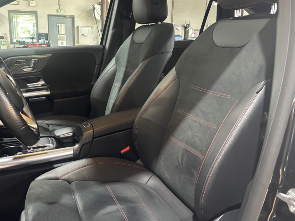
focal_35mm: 33
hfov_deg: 55.0
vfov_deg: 43.0
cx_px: 120
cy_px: 114
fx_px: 281
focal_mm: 5.96
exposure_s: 1/33
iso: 500
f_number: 1.6
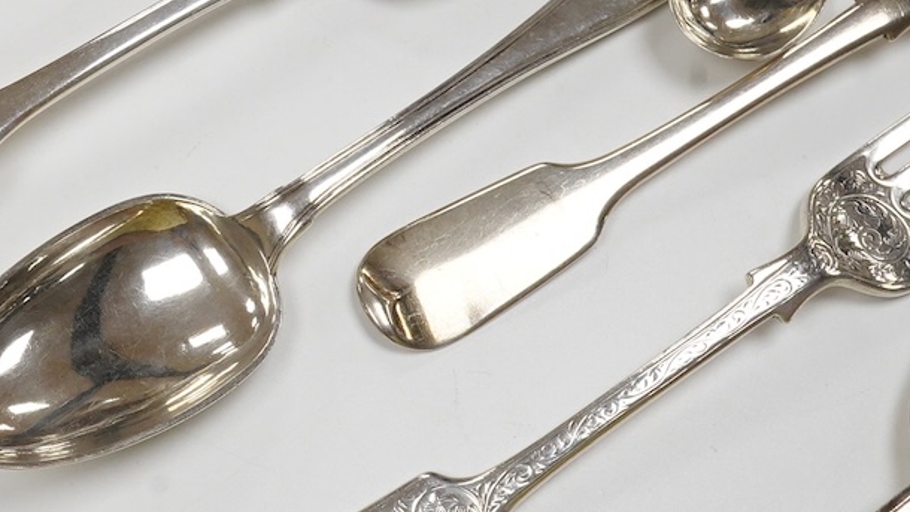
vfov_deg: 13.8
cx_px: 101
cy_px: 64
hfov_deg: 23.8
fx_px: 2099
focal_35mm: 87
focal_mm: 30
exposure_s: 1/160
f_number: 18
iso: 2500
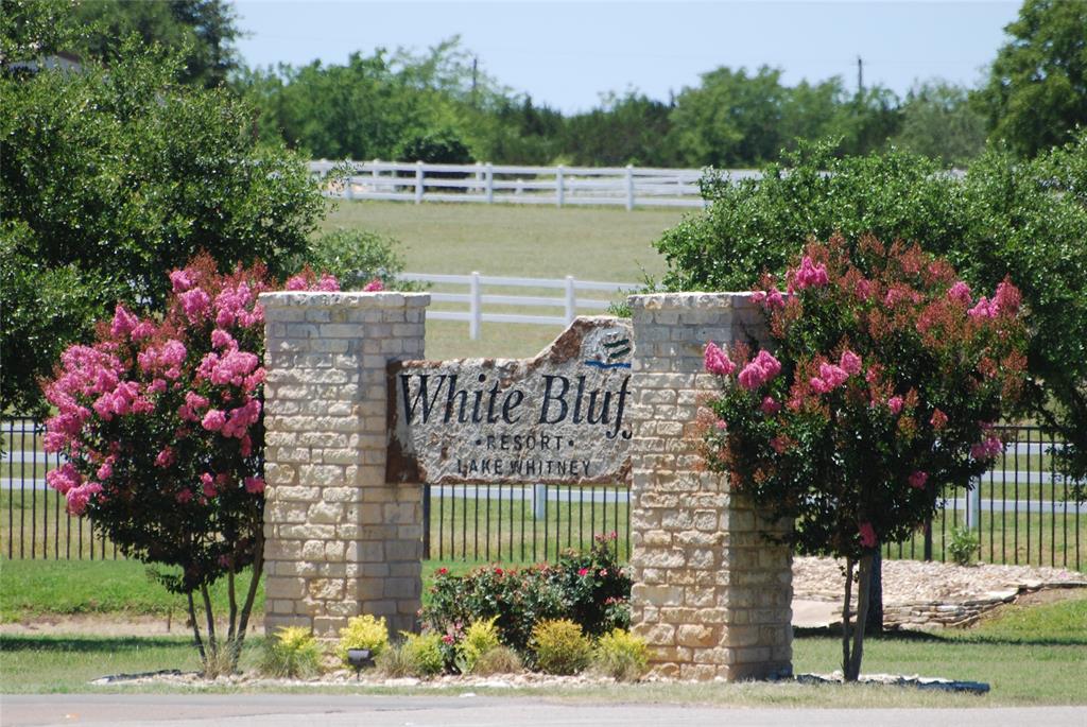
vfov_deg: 3.1
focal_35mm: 450
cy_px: 364
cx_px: 544
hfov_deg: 4.6
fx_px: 13601
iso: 200
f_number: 5.6
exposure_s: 1/500
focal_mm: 300
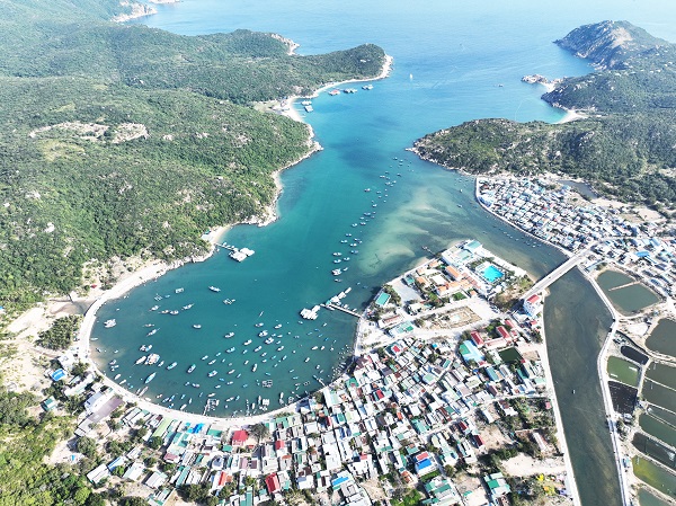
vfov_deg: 56.7
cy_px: 253
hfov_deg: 71.6
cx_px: 338
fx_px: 468
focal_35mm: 24
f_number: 2.8
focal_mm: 12.29
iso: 100
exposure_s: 1/800
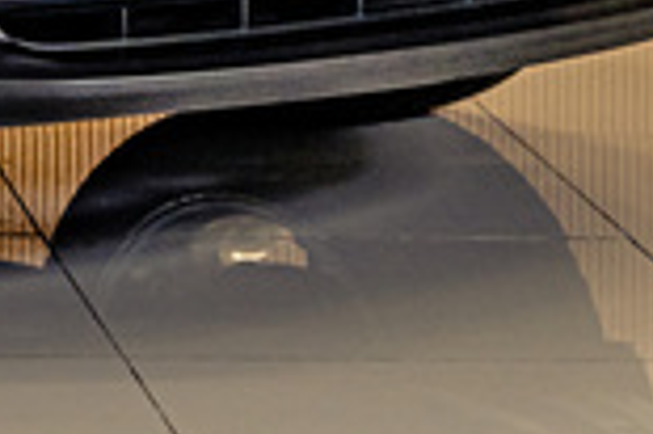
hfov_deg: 6.0
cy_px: -902
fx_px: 5979
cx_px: -769
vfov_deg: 4.0
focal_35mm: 330
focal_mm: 50
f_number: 5.6
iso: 500
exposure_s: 1/200
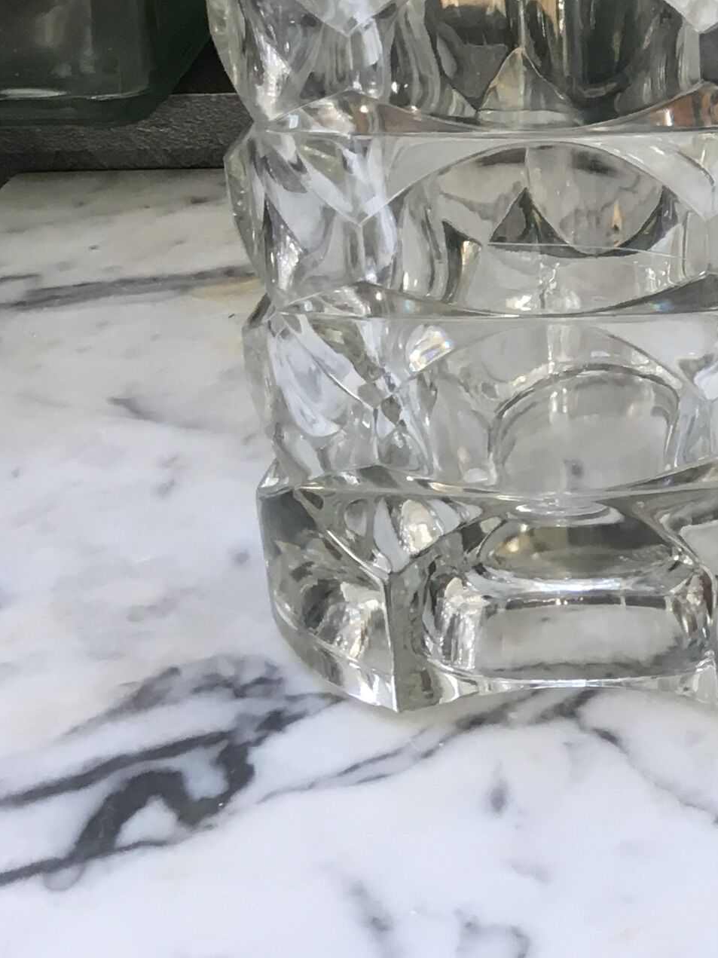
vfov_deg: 19.5
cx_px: 1078
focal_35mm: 92
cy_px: -326
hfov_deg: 14.9
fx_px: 2545
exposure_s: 1/33
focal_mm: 4.15
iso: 64
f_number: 2.2
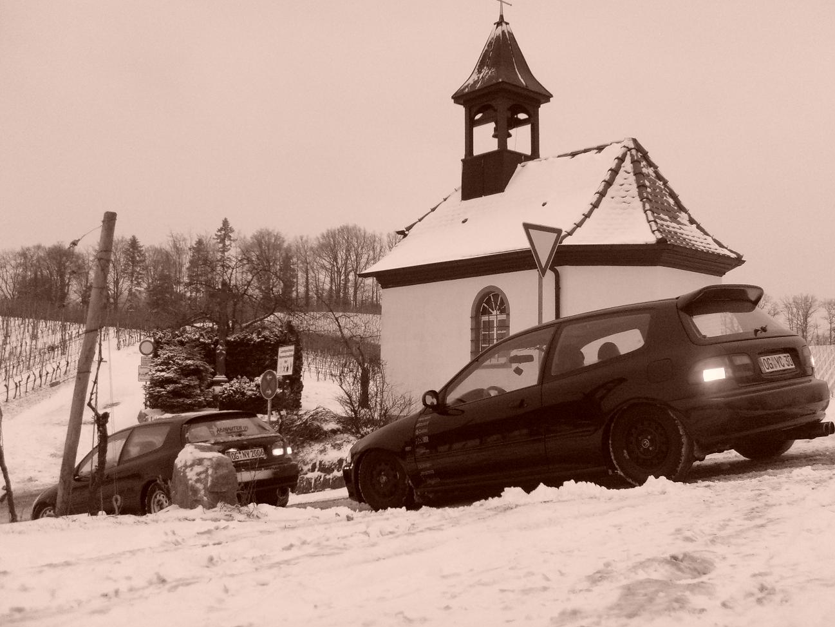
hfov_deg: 49.0
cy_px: 289
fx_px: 917
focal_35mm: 38
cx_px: 438
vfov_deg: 37.7
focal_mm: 5.8
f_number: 2.8
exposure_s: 1/3
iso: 200
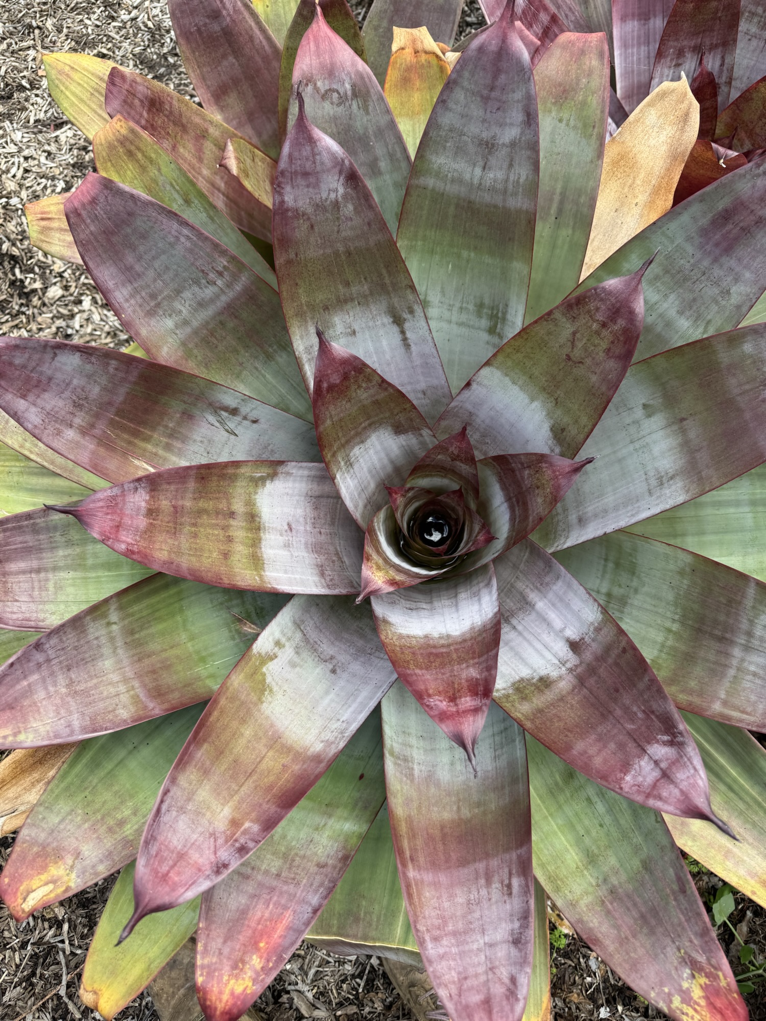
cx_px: 383
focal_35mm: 24
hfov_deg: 56.8
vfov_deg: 71.6
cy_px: 510
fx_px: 708
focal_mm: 6.76
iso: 80
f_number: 1.78
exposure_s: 1/474
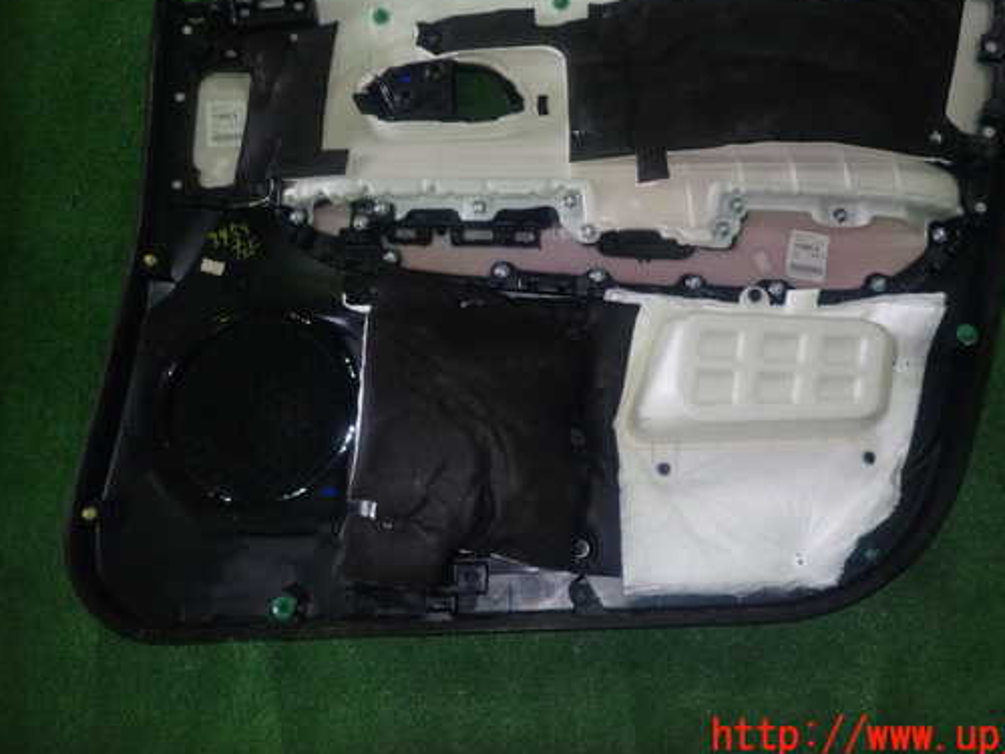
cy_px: 310
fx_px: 871
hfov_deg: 59.8
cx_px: 563
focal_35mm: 30
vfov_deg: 46.6
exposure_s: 1/30
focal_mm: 4.5
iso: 800
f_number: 5.6
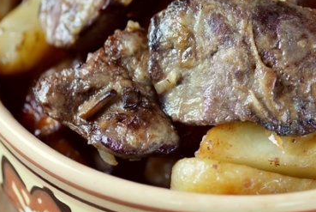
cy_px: 76
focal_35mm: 256
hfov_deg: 8.0
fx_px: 2250
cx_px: 249
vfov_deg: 5.4
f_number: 3
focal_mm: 105
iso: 100
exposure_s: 1/30
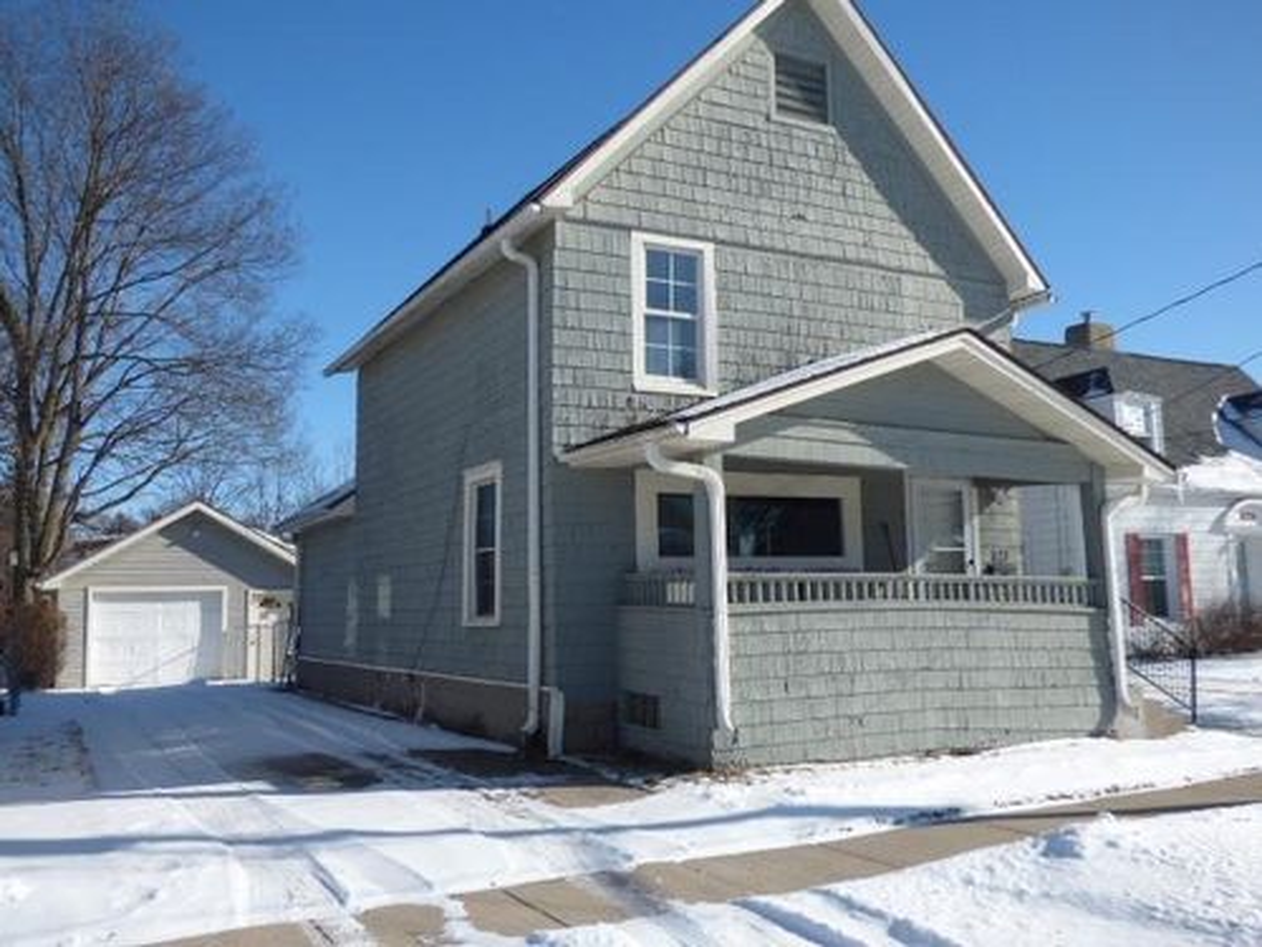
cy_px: 474
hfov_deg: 58.4
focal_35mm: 31
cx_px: 631
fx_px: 1130
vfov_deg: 45.4
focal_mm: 5.53
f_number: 3.3
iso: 100
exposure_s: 1/1600
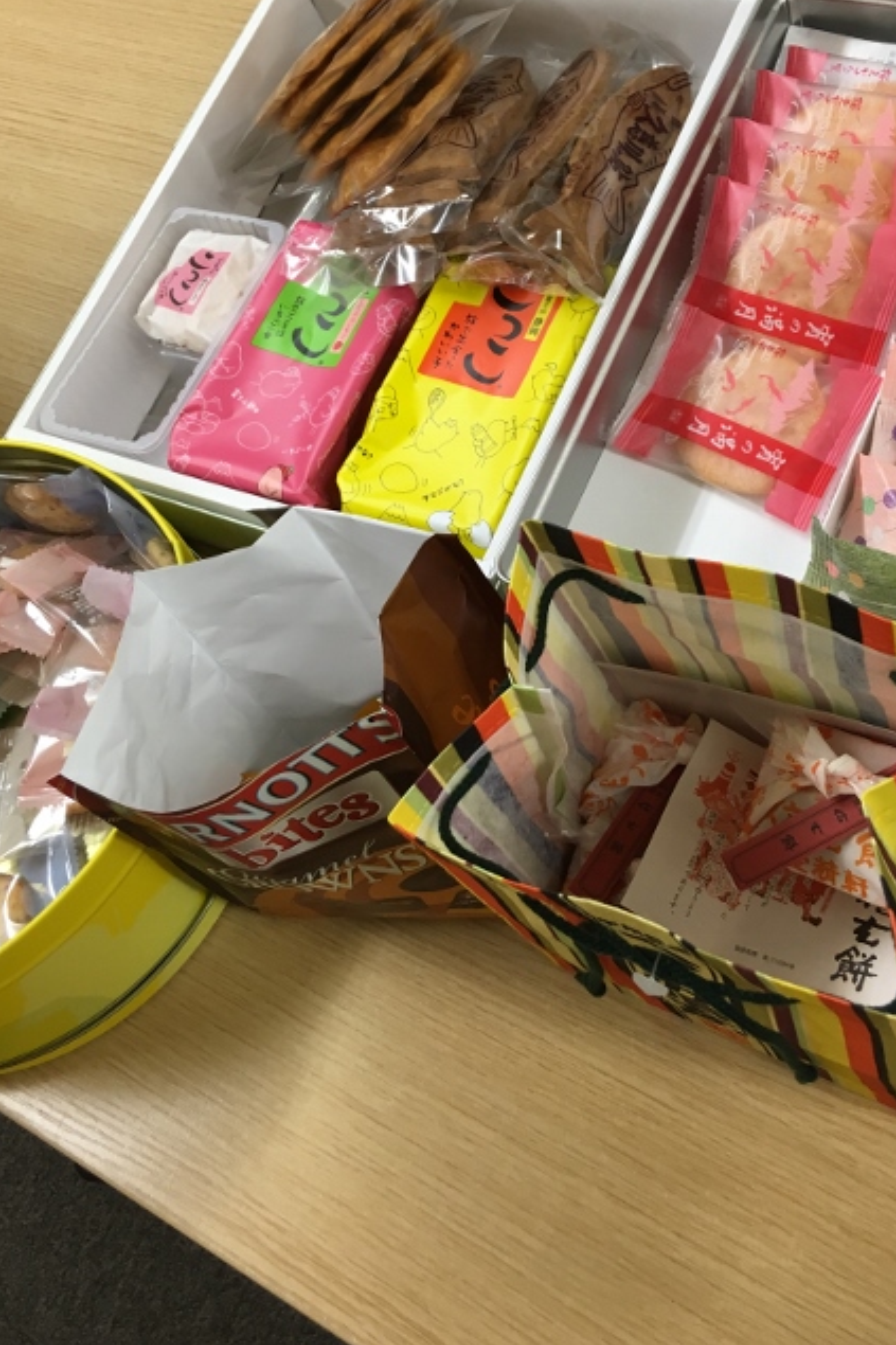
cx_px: 477
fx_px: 1419
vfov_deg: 50.4
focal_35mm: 38
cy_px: 536
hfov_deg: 35.0
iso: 50
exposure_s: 1/30
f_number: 2.2
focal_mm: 4.15
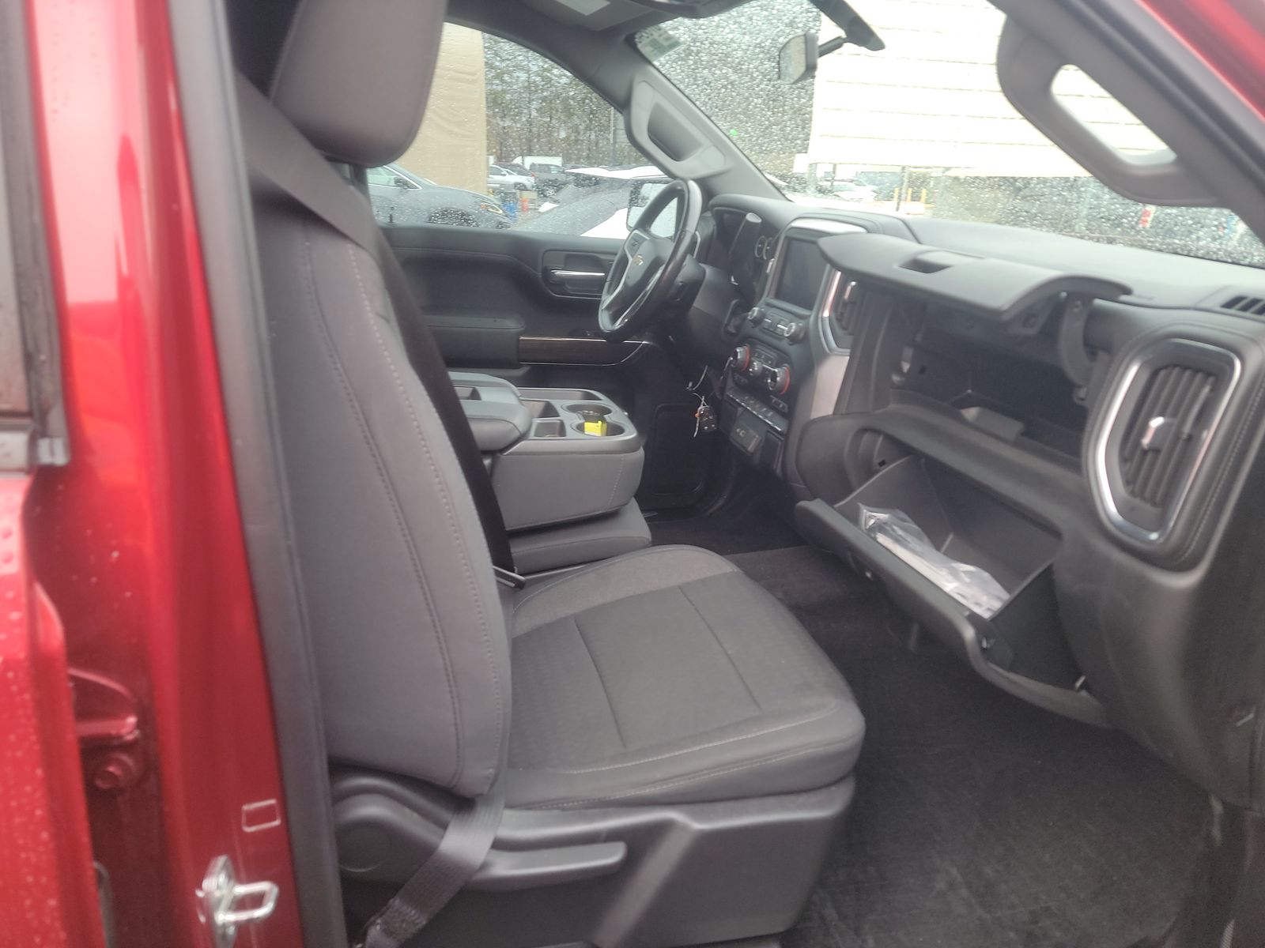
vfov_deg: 56.8
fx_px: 877
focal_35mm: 24
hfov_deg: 71.6
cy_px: 474
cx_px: 632
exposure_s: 1/59
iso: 181
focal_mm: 6.7
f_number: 1.8
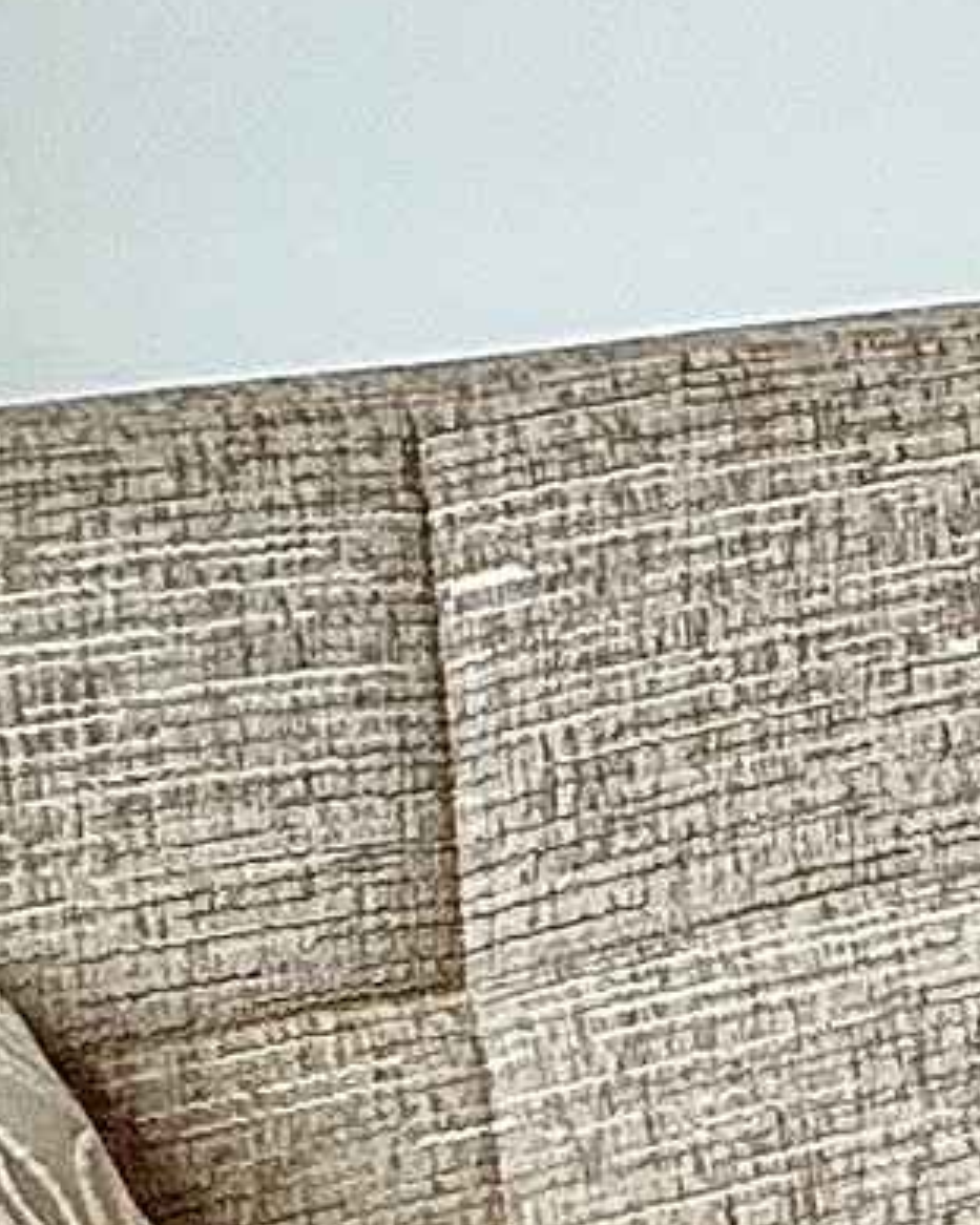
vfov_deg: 17.2
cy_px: -94
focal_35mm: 108
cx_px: 4219
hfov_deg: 7.5
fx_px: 3917
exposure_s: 1/120
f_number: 2.2
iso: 200
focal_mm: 2.22
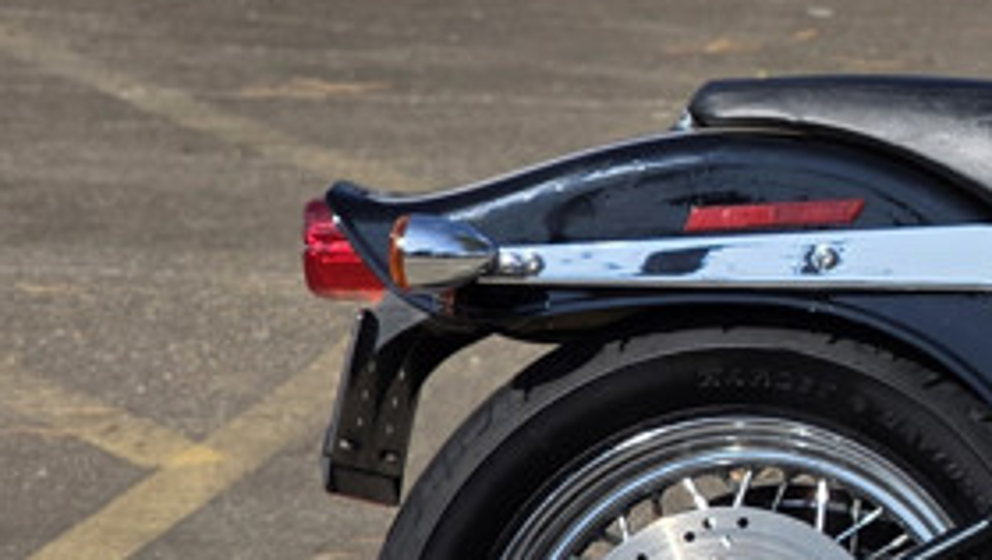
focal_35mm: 286
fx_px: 7529
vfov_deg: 4.3
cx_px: 1848
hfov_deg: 7.3
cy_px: 202
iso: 50
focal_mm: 7.9
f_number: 2.4
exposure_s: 1/2621
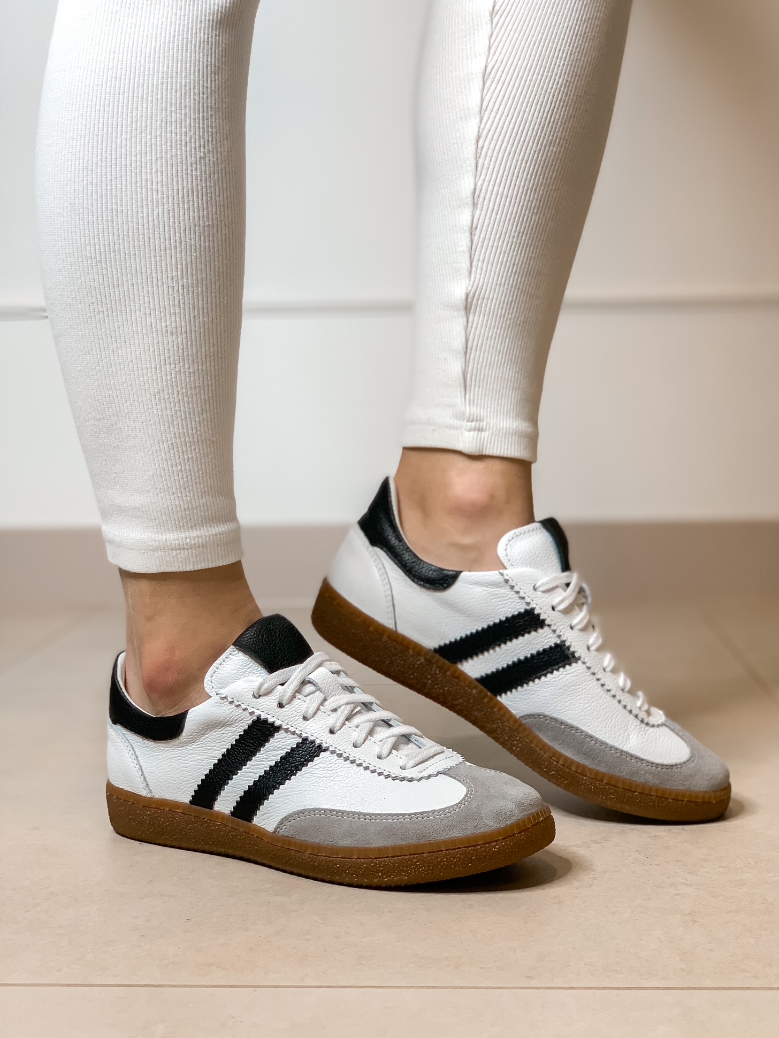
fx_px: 1620
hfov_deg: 27.0
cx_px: 403
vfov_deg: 35.5
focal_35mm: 54
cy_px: 528
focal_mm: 6
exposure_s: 1/50
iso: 64
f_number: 2.4
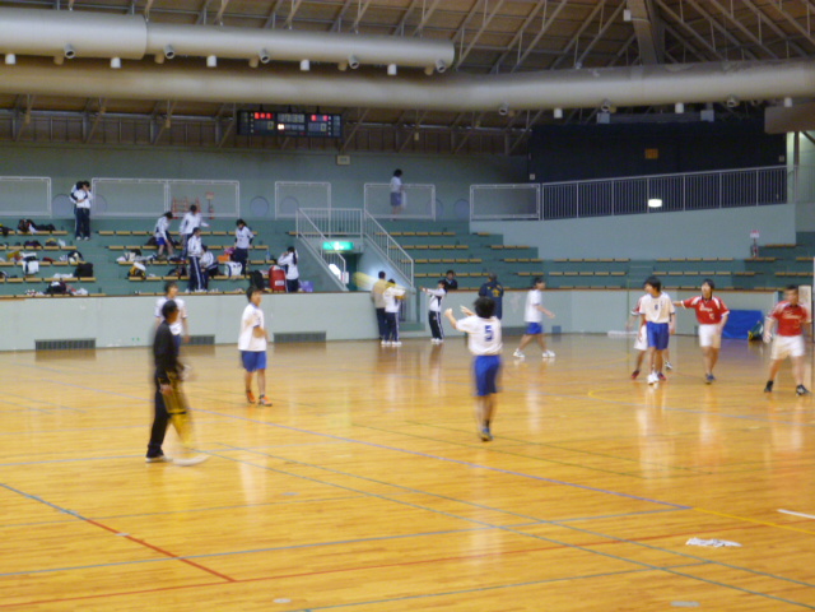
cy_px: 306
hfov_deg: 26.0
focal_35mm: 75
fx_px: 1766
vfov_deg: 19.6
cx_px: 408
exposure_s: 1/10
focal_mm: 13.3
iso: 400
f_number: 5.3
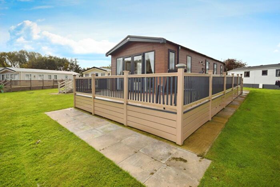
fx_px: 128
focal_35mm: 16
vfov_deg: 72.1
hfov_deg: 95.0
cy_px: 94
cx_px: 140
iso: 100
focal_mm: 11
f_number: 7.1
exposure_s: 1/200
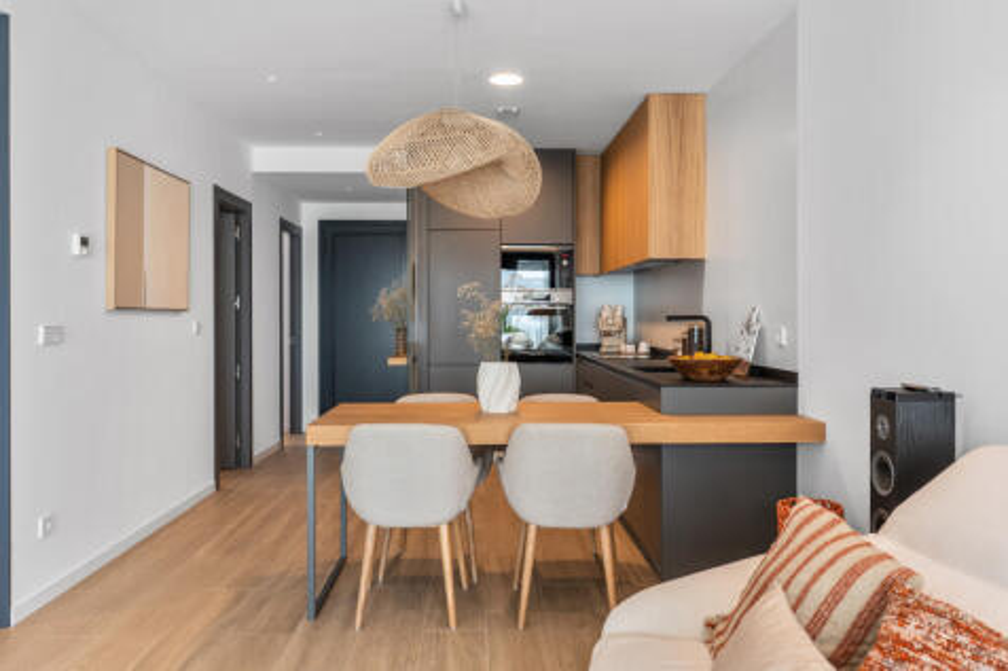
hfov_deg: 65.5
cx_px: 504
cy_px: 336
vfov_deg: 46.4
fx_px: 784
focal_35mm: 28
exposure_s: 1/5
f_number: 6.3
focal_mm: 28
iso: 50
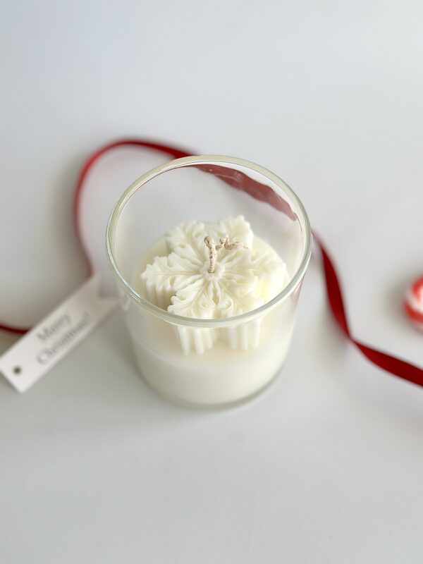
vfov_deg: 39.7
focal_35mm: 48
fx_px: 782
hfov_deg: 30.3
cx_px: 212
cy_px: 282
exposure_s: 1/911
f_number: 1.78
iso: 80
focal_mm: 6.86
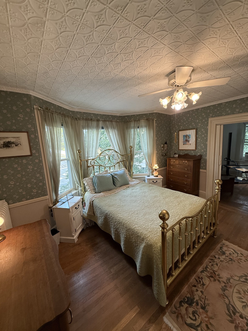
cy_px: 166
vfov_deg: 102.1
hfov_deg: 85.7
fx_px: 134
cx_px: 124
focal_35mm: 14
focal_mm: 2.22
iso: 200
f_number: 2.2
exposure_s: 1/120
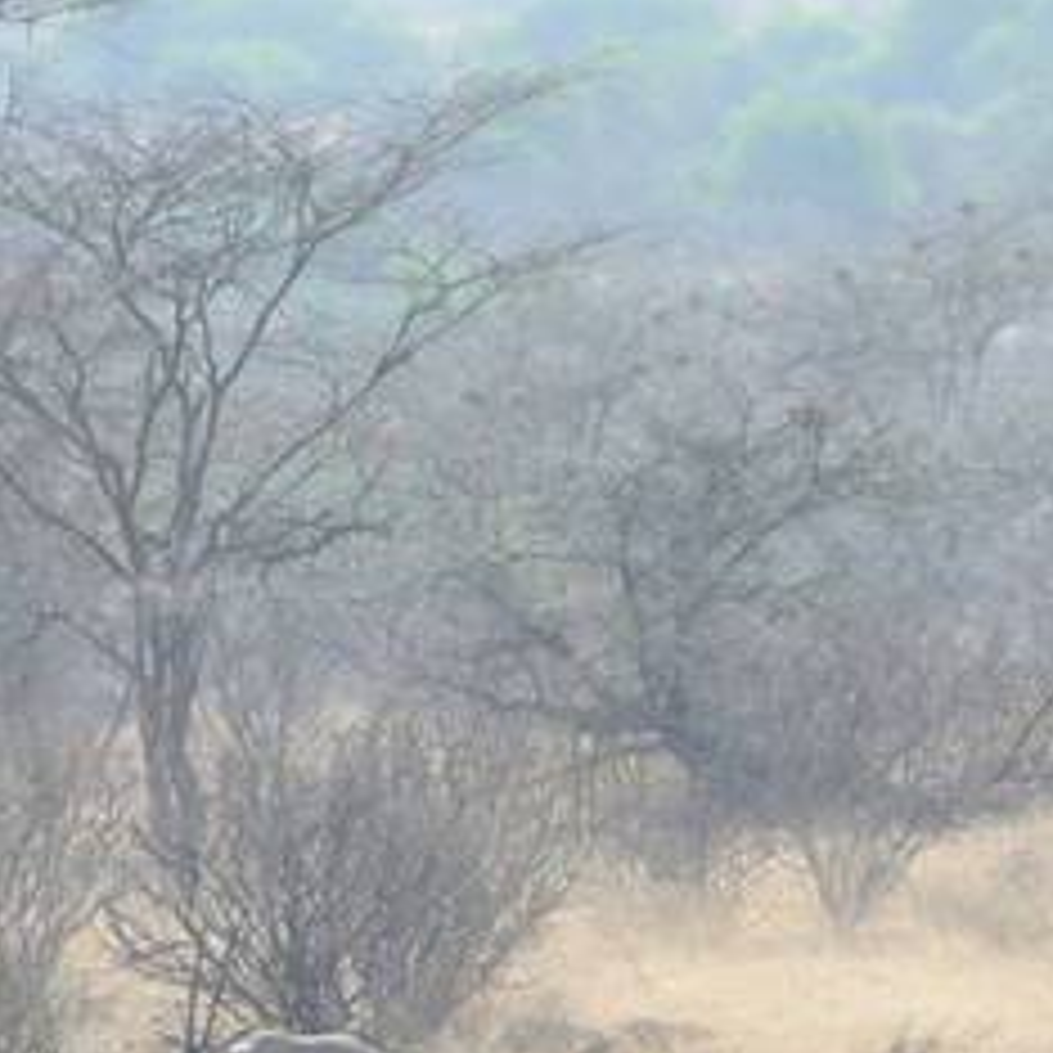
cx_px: 558
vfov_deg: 1.2
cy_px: 817
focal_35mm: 1523
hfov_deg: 1.2
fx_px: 52415
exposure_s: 1/640
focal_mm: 400
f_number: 5.6
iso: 250
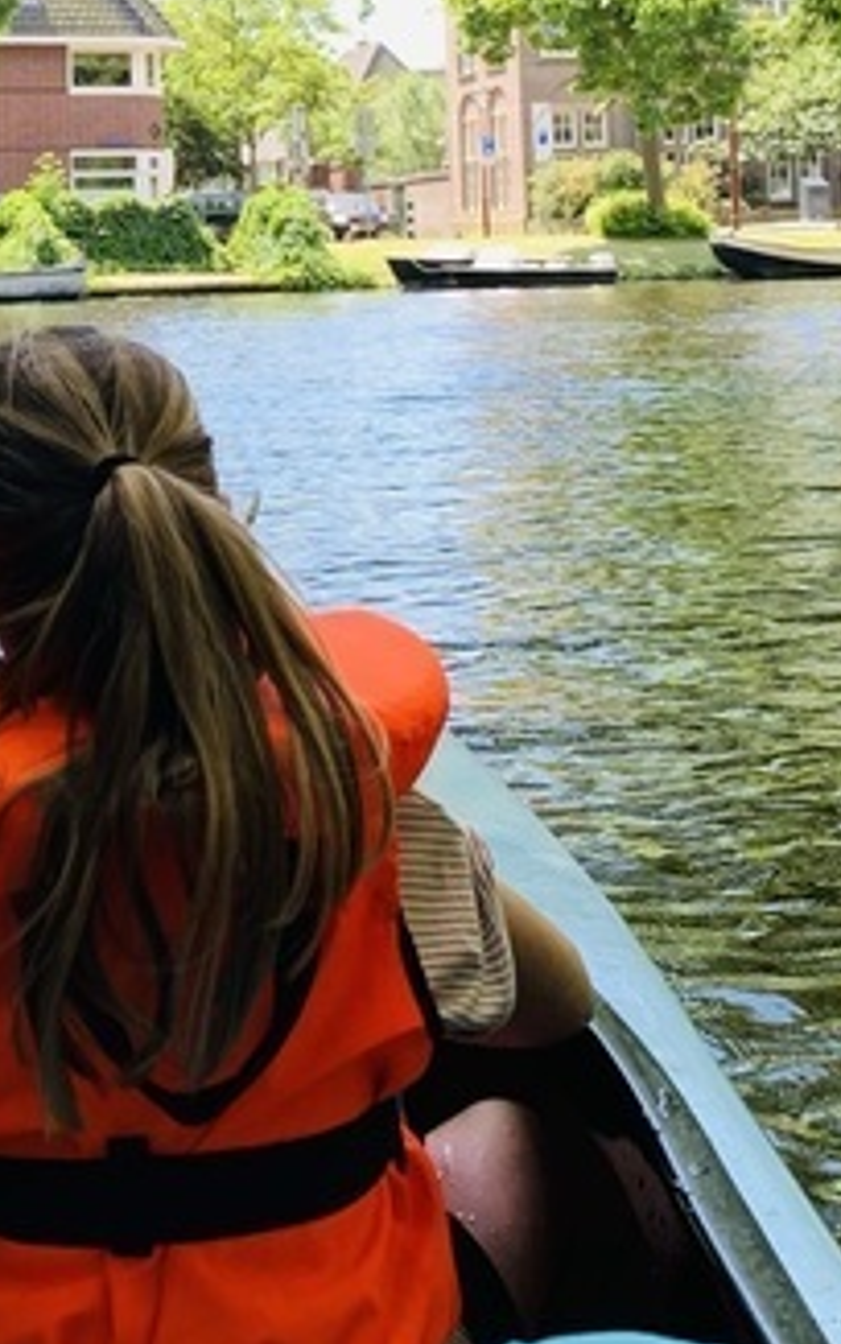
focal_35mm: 65
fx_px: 2382
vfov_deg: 30.3
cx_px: 120
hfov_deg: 19.7
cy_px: 161
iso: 25
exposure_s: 1/146
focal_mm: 4.25
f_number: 1.8
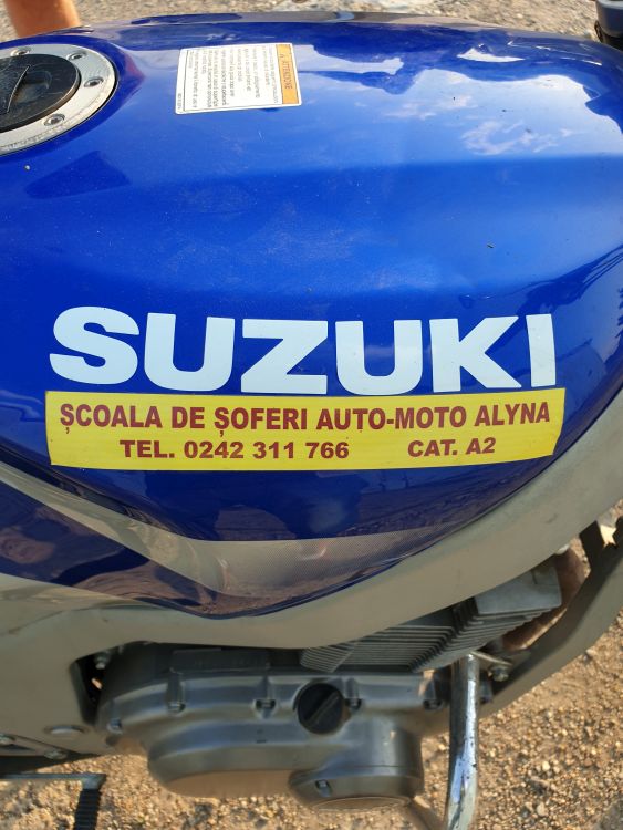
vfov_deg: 67.3
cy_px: 415
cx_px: 312
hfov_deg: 53.1
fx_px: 624
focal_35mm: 26
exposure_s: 1/253
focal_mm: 4.3
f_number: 2.4
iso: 50
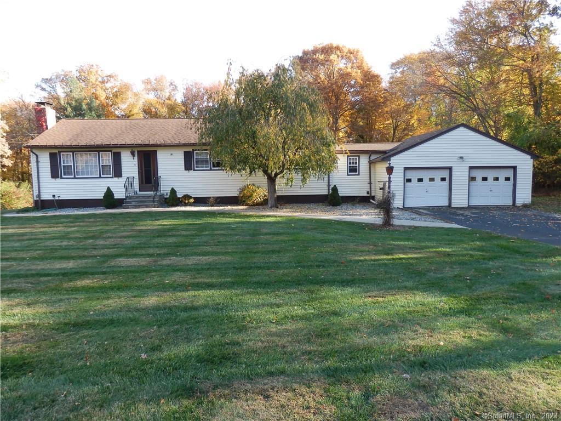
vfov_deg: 54.9
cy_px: 210
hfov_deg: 69.4
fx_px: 405
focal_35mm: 25
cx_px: 280
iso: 80
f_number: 3
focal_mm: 4.5
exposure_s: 1/125
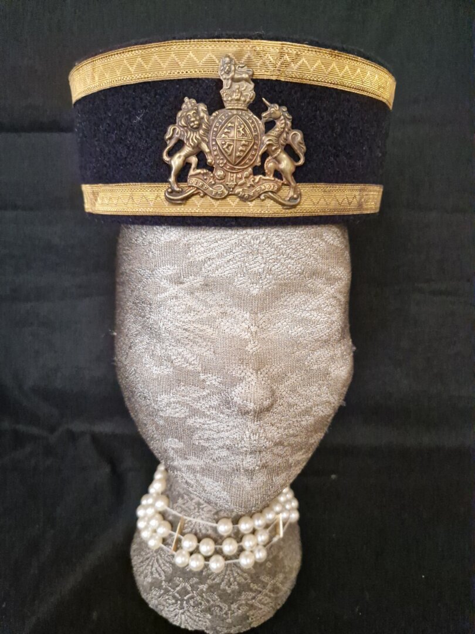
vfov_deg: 73.9
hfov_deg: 58.9
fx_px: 421
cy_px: 317
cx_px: 238
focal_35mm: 23
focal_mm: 5.4
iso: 100
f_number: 1.8
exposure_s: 1/100
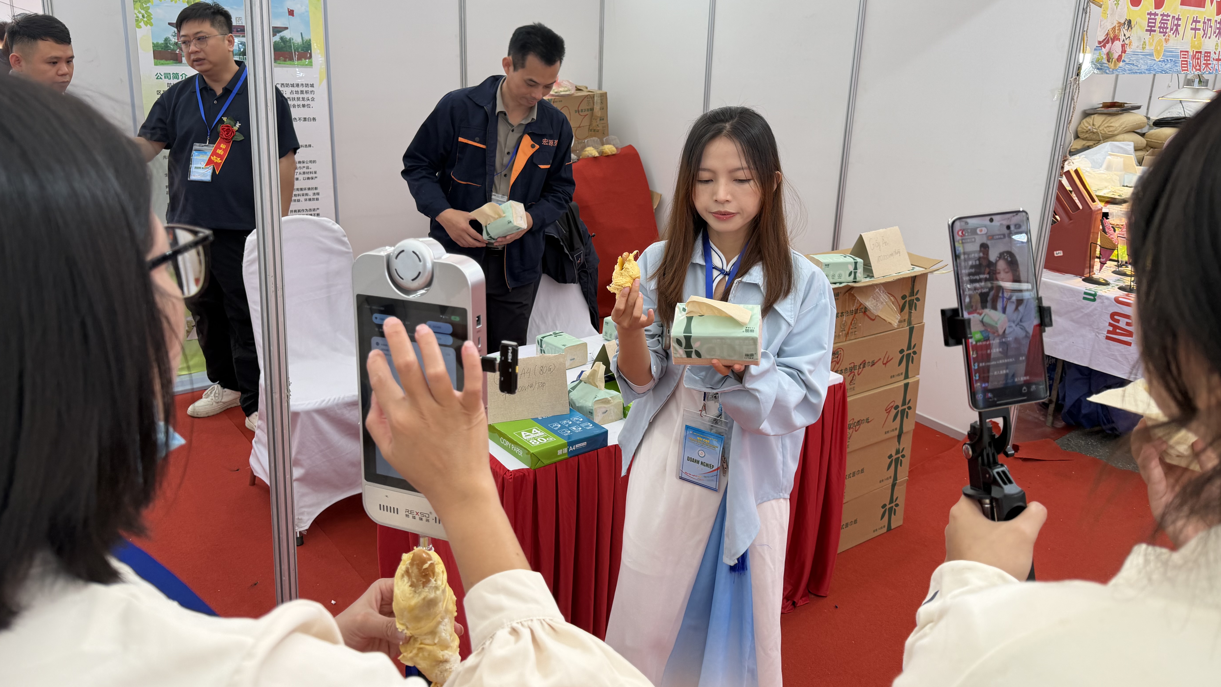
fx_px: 874
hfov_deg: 69.8
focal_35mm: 27
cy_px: 257
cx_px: 626
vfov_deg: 42.6
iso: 50
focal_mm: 6.76
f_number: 1.78
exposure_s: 1/123
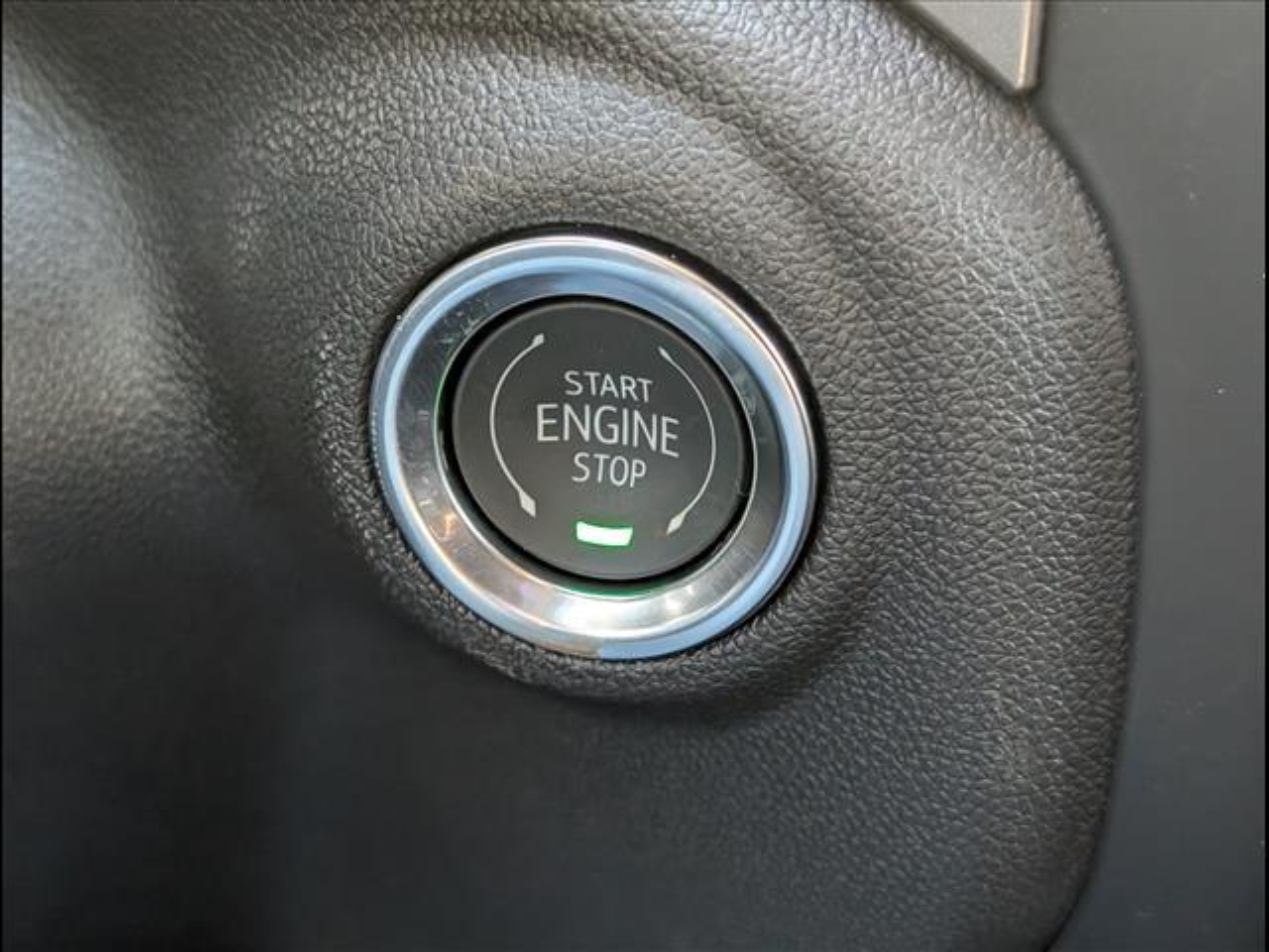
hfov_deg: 38.9
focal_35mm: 49
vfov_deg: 29.7
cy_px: 476
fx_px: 1796
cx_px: 634
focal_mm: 6.9
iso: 434
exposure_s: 1/88.5
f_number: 1.68
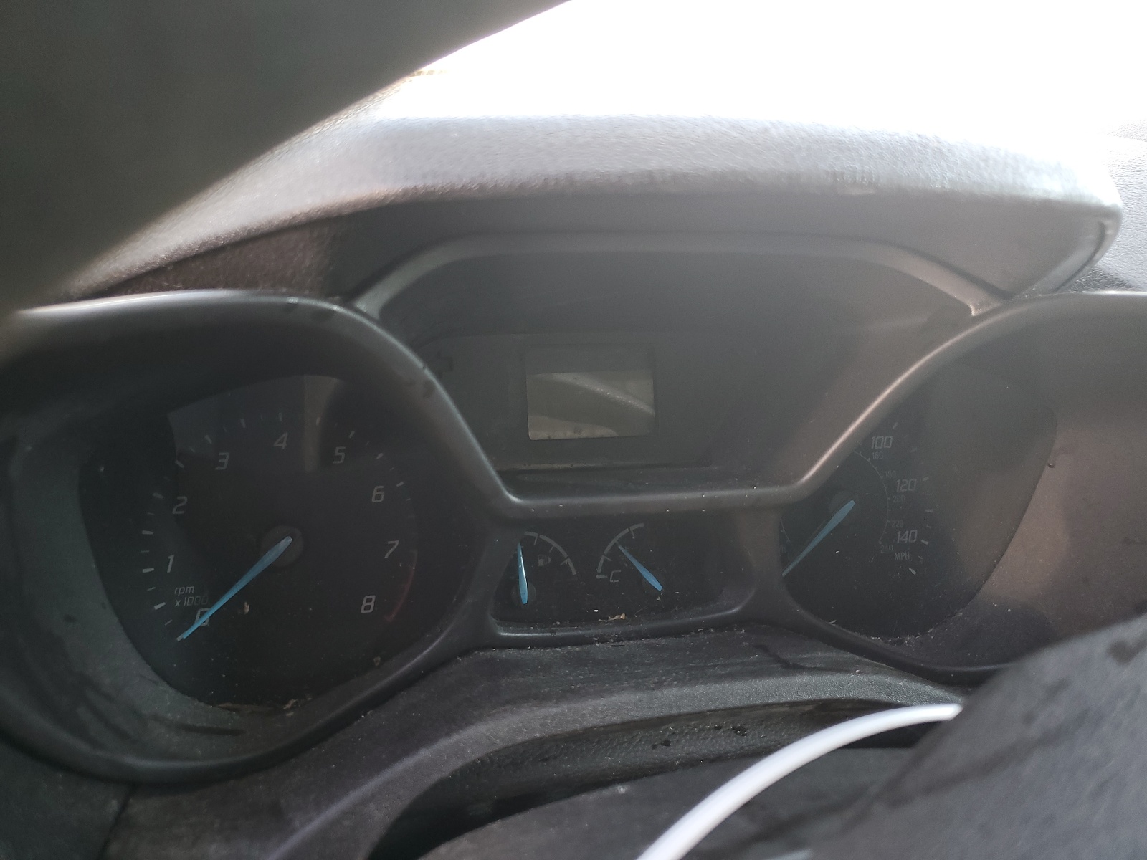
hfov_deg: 67.3
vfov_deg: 53.1
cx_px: 574
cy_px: 430
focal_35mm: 26
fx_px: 862
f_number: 1.5
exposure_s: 1/100
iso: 61
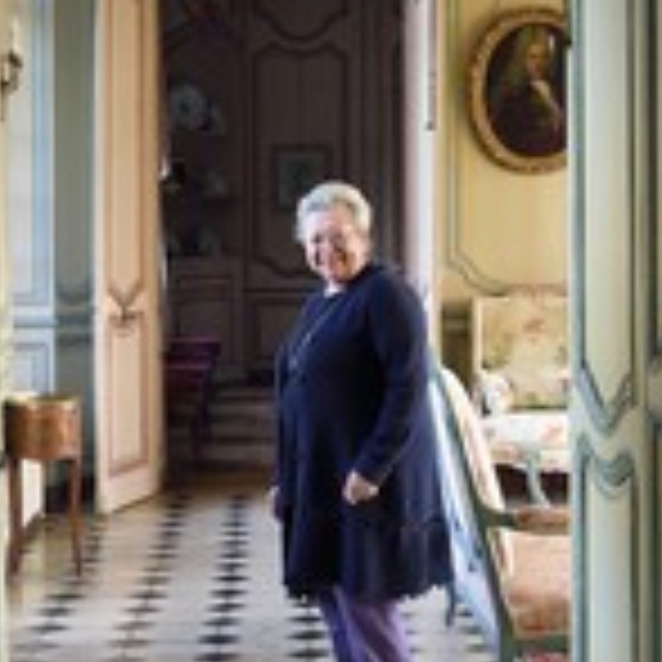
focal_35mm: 92
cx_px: 734
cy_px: 225
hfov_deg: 18.2
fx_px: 1991
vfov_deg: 18.8
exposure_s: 1/25
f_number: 5.6
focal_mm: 38
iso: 800
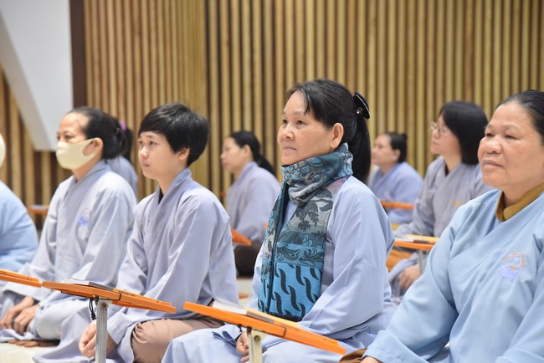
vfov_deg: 13.1
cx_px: 272
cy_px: 182
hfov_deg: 19.4
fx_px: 1587
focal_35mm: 105
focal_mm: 105
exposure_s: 1/125
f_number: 5
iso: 3200
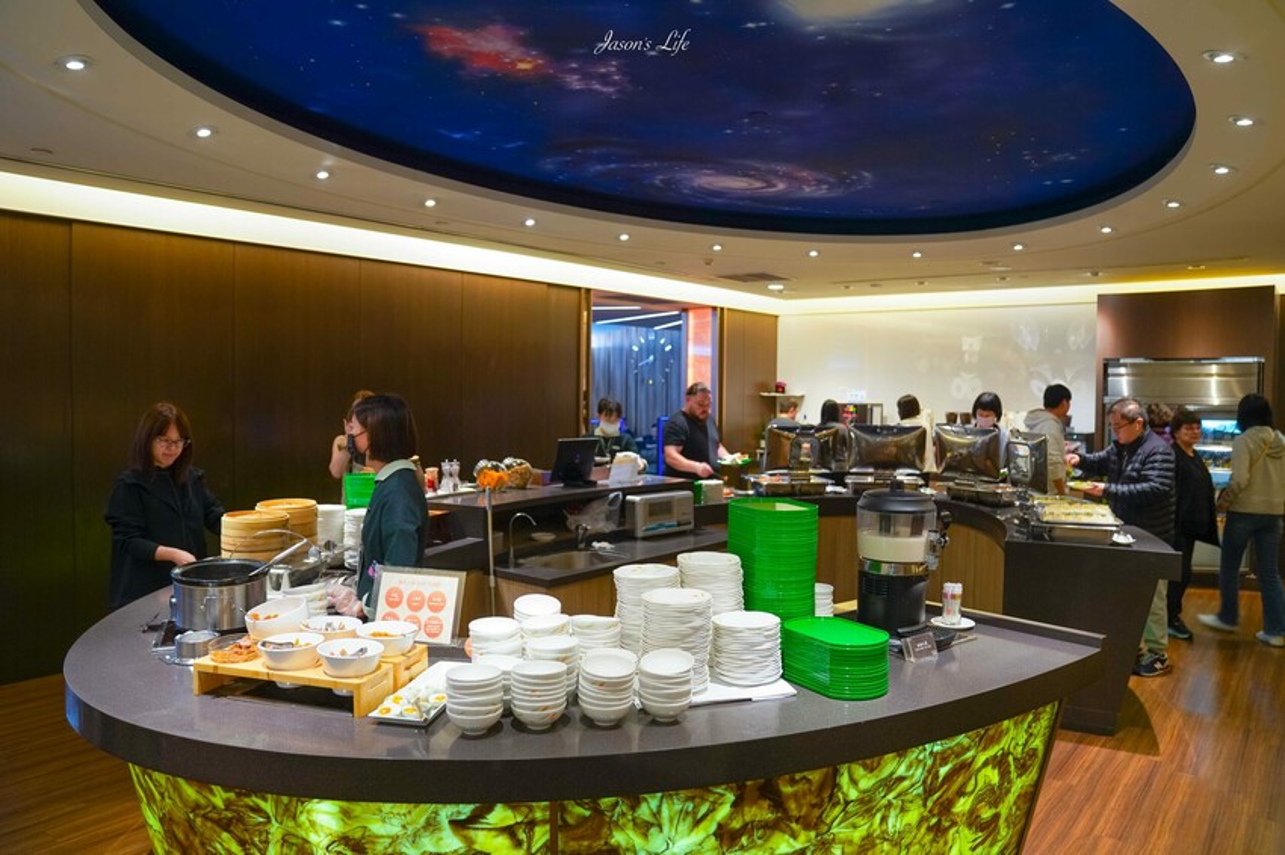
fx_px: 856
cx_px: 642
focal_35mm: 24
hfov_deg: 73.8
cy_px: 428
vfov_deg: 53.1
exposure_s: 1/30
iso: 250
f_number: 2.8
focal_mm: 24
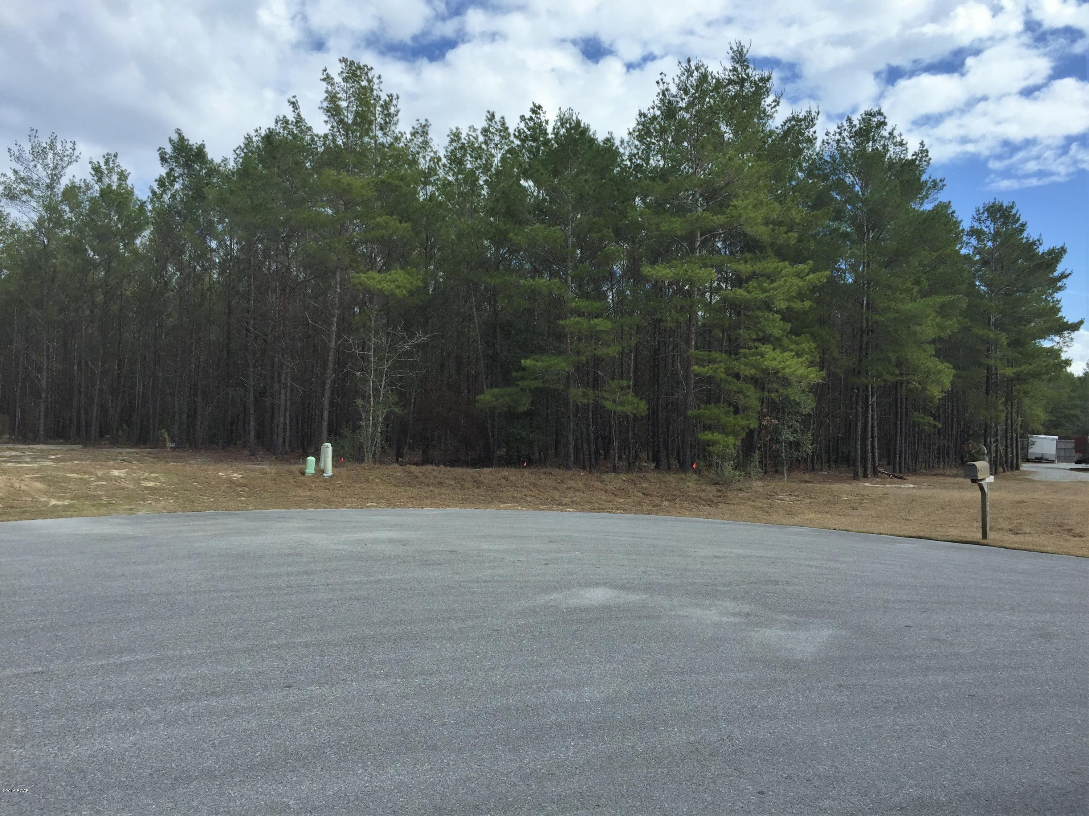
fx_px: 912
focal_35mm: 29
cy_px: 408
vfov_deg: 48.2
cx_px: 544
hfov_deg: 61.7
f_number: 2.2
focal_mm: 4.15
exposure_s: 1/1883
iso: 32
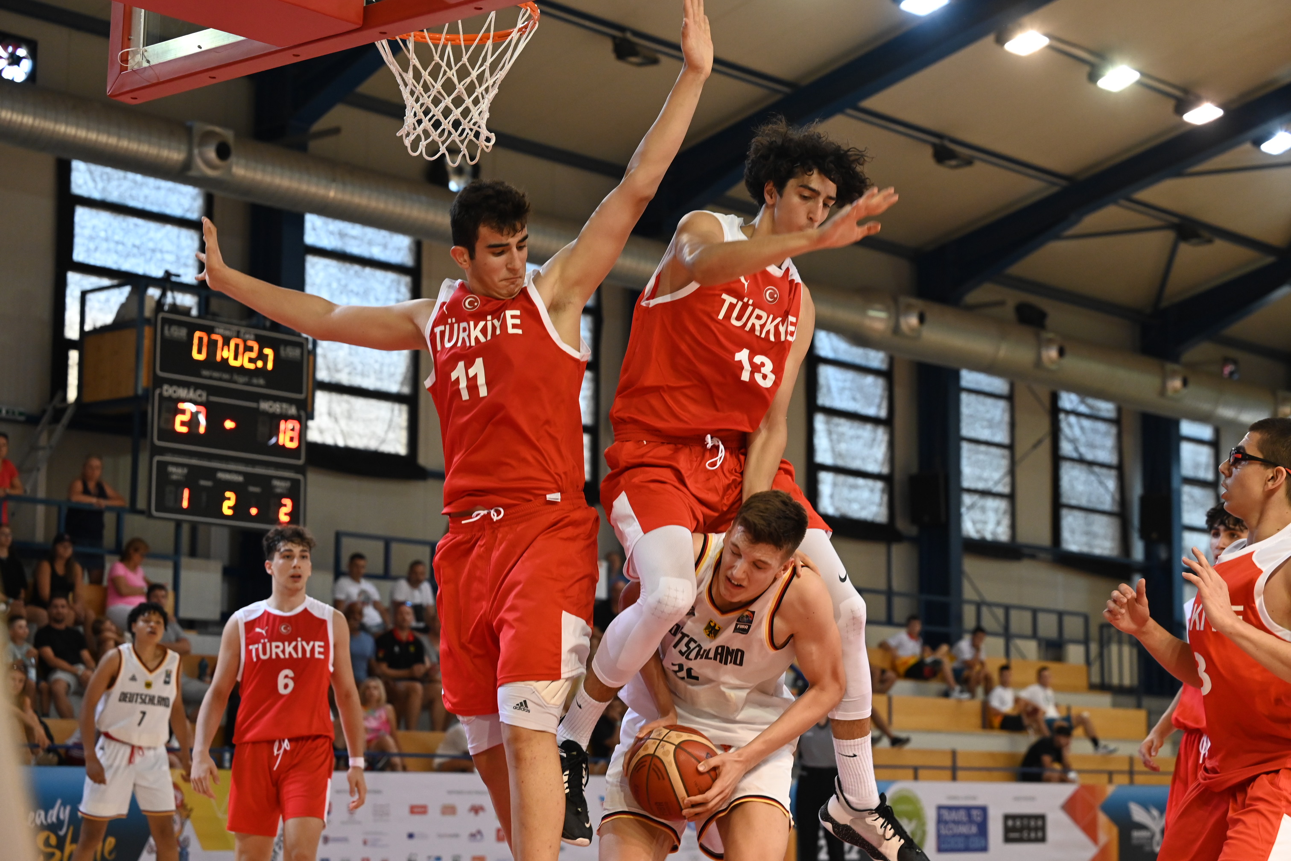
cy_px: 430
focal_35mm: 70
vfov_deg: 19.5
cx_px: 646
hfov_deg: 28.8
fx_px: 2510
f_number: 4
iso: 3200
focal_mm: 70
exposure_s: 1/640
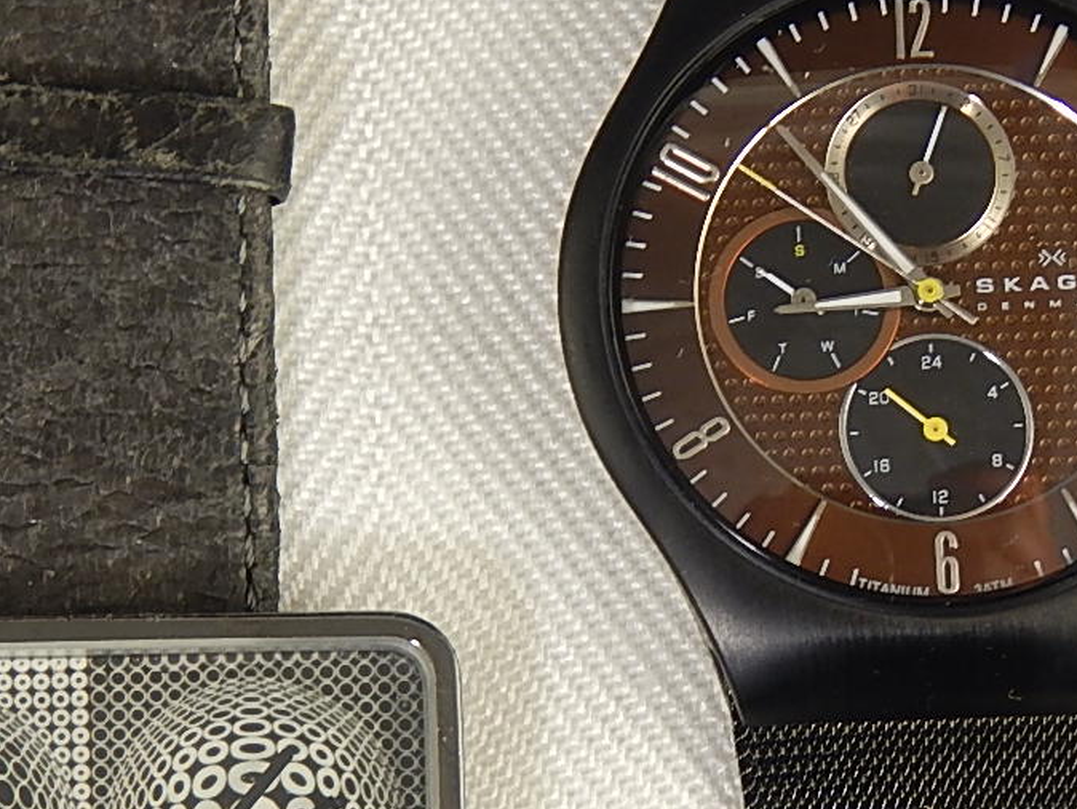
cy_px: 609
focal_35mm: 178
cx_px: 535
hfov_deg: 11.1
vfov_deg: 8.3
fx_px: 5540
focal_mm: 13.5
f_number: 4.2
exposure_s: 1/30
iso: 125
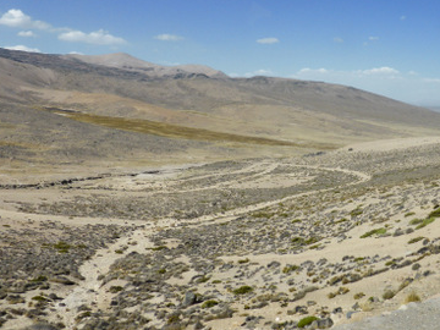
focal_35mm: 40
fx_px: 508
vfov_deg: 35.9
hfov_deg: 44.3
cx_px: 358
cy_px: 149
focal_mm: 4.3
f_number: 3.3
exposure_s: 1/800
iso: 100
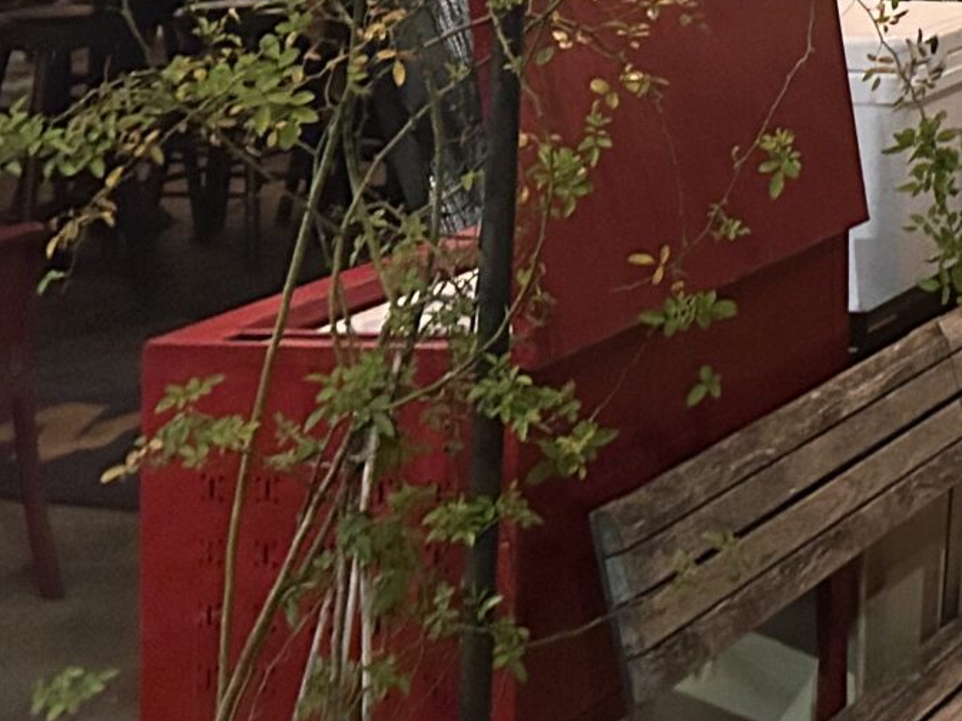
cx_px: 1759
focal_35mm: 99
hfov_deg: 16.4
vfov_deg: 13.5
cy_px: -542
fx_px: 2751
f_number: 1.5
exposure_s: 1/40
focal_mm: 5.7
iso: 640
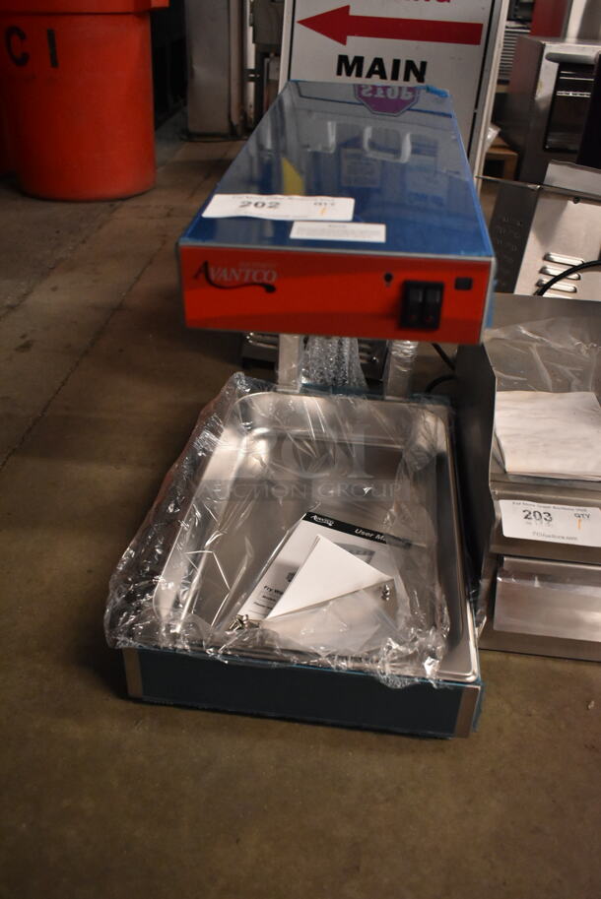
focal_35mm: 30
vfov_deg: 61.9
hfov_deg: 43.7
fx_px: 750
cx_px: 300
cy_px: 450
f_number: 3.8
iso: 3200
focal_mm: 20
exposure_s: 1/125
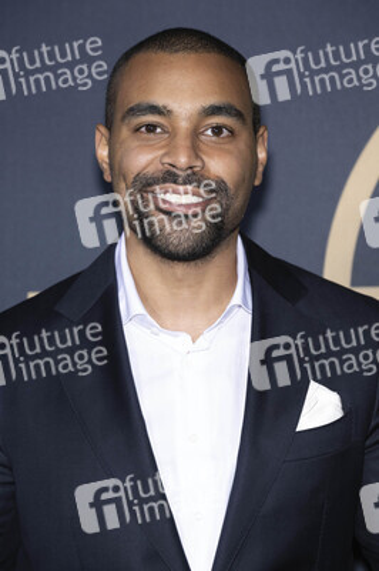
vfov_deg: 22.9
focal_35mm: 89
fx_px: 1408
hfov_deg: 15.3
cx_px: 190
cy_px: 286
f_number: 5.6
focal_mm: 89
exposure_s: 1/200
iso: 800
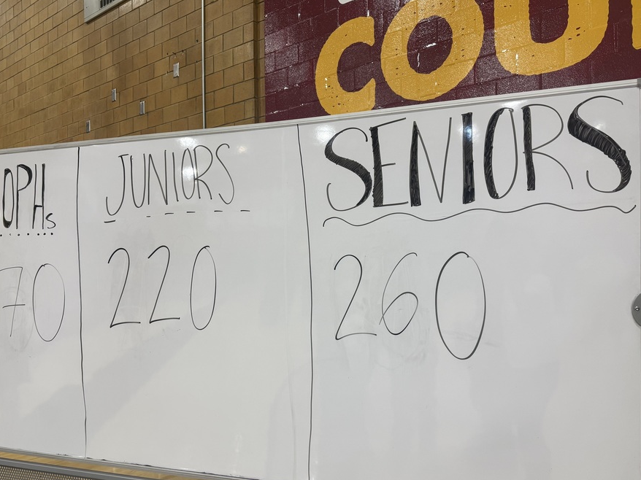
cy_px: 264
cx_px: 301
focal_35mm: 28
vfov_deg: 49.6
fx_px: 518
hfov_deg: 63.4
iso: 125
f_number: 1.78
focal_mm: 6.76
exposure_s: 1/120
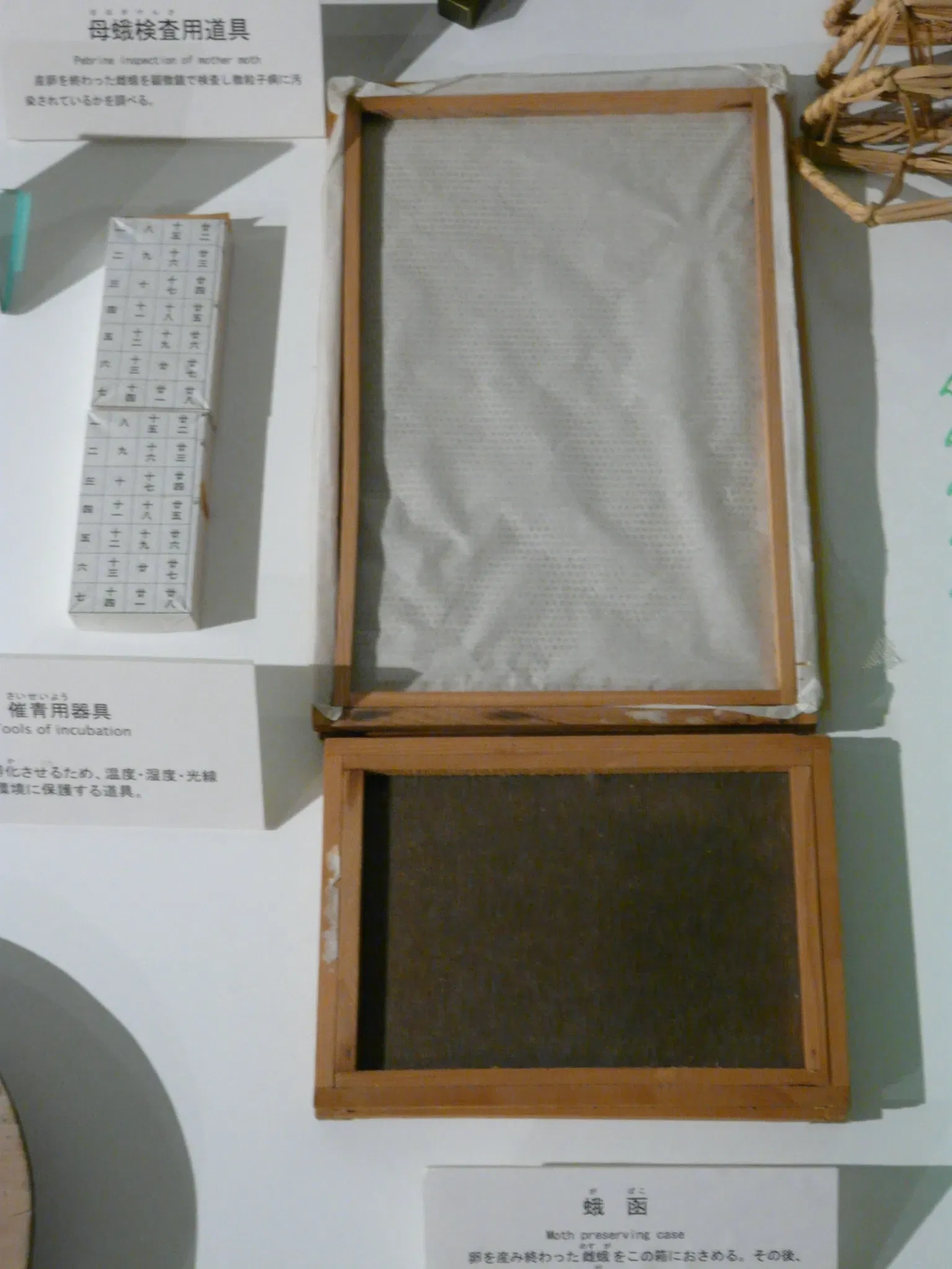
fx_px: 2163
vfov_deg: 32.7
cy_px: 634
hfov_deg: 24.8
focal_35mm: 59
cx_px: 476
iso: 400
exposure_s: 1/30
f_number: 3.2
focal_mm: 9.8
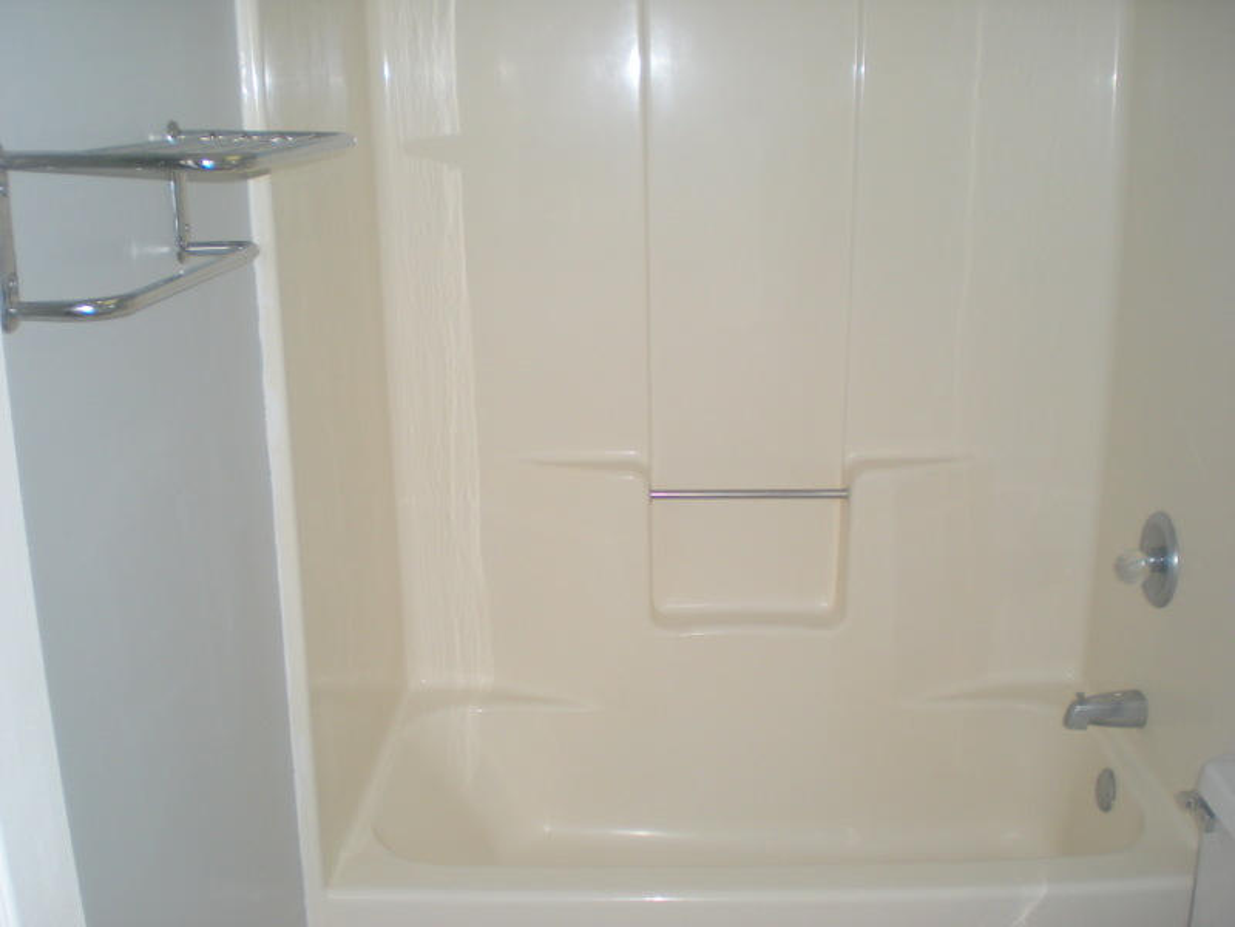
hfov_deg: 49.0
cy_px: 464
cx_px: 618
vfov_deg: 37.7
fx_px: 1356
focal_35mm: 38
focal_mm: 6.3
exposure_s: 1/60
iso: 65
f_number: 3.1
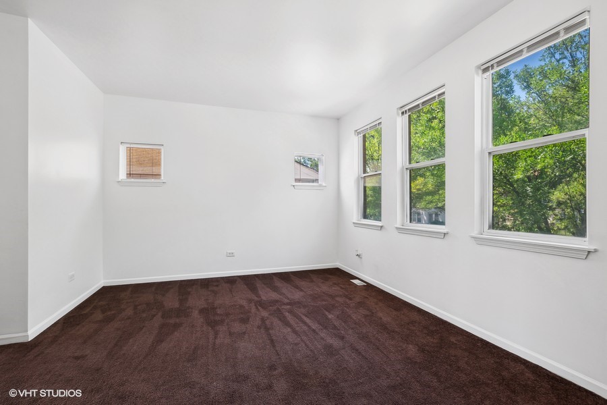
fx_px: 253
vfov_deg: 77.3
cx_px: 304
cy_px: 202
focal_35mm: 15
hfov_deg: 100.4
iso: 250
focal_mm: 10
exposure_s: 1/25
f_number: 7.1
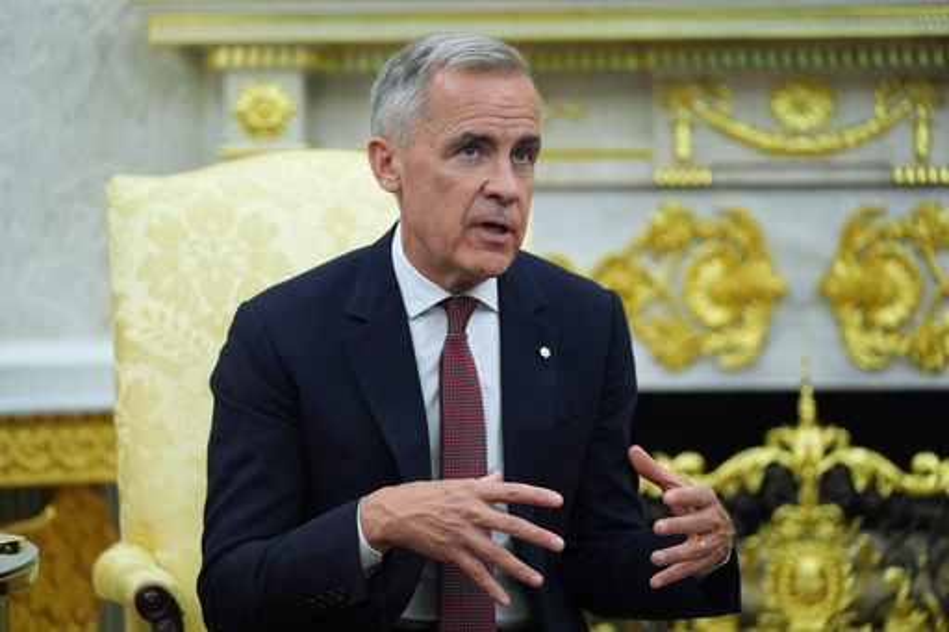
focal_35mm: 110
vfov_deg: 12.4
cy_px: 316
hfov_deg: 18.6
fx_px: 2899
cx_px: 474
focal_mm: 110
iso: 2500
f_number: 2.8
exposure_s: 1/250
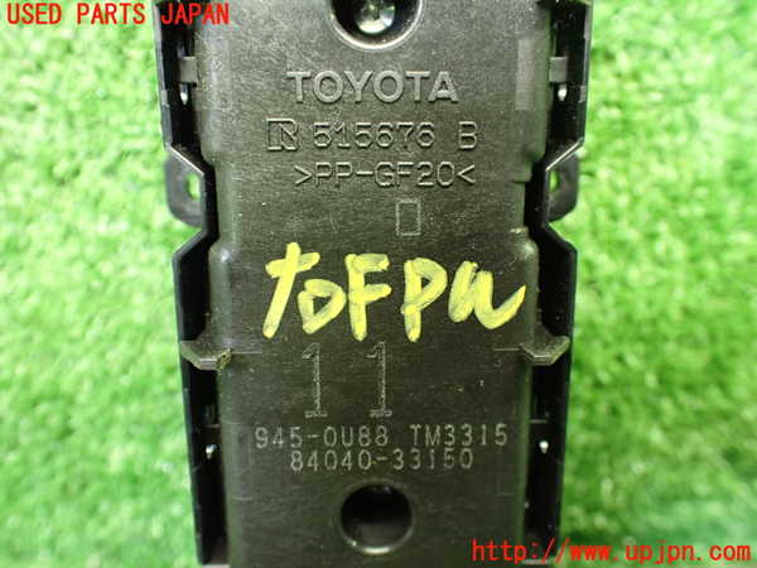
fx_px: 656
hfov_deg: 60.0
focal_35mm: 30
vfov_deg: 46.8
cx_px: 378
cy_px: 284
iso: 800
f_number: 2.3
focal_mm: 5.4
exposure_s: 1/30
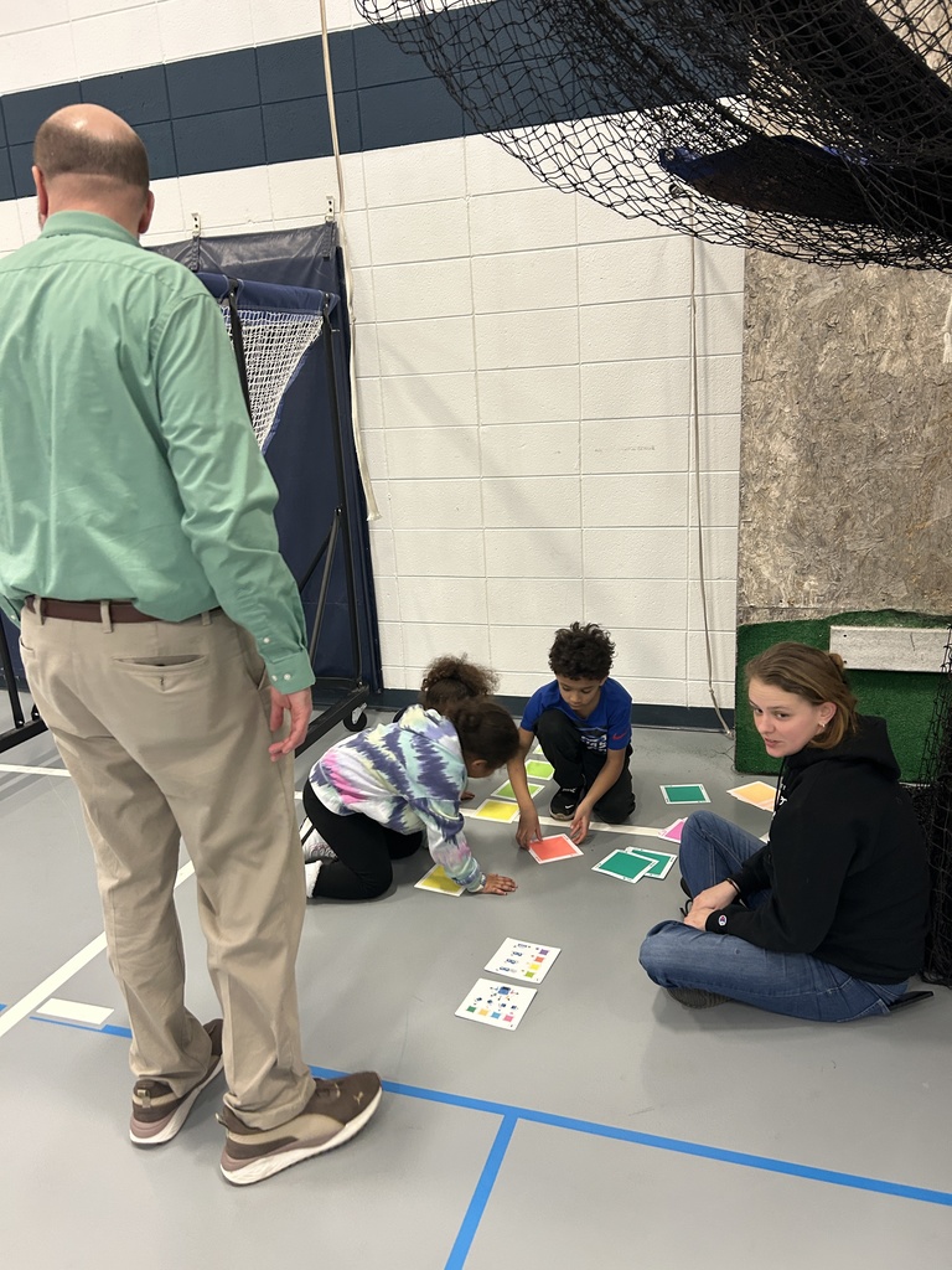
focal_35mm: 26
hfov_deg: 53.1
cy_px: 635
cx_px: 476
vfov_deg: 67.3
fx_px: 953
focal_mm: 5.7
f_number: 1.5
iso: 160
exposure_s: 1/60
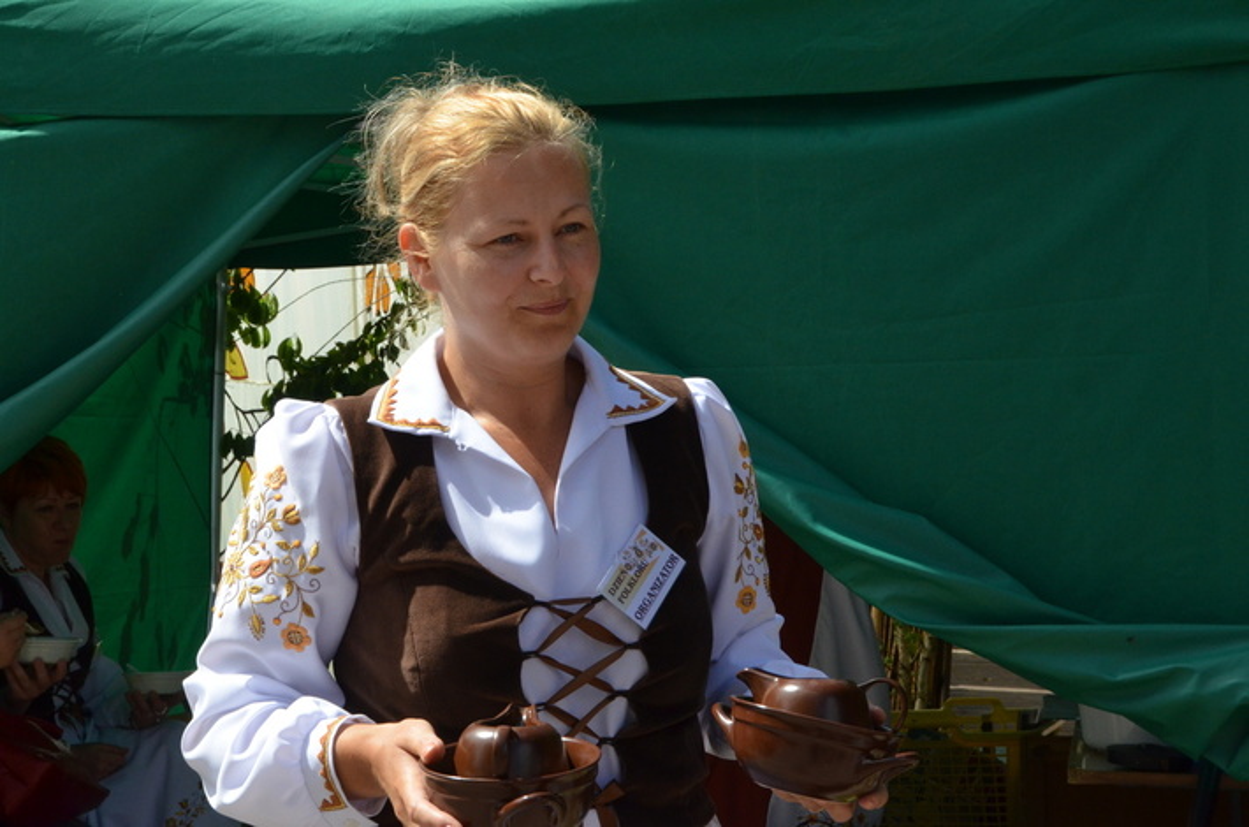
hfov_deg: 29.3
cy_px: 414
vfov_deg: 19.6
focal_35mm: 69
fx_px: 2389
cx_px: 624
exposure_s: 1/800
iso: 1250
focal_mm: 46
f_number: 16
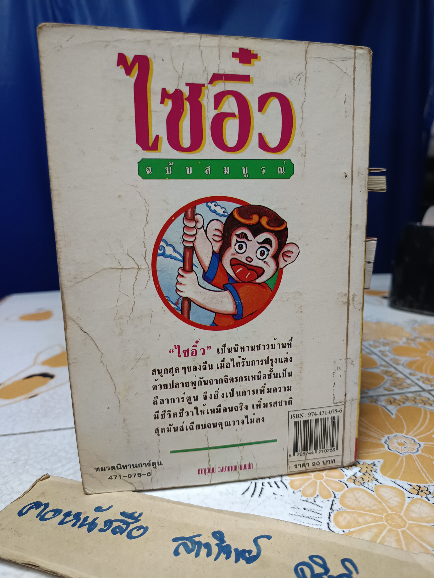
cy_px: 289
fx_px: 401
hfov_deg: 56.8
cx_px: 217
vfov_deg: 71.6
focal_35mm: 24
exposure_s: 1/25
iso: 1048
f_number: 1.7
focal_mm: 5.31
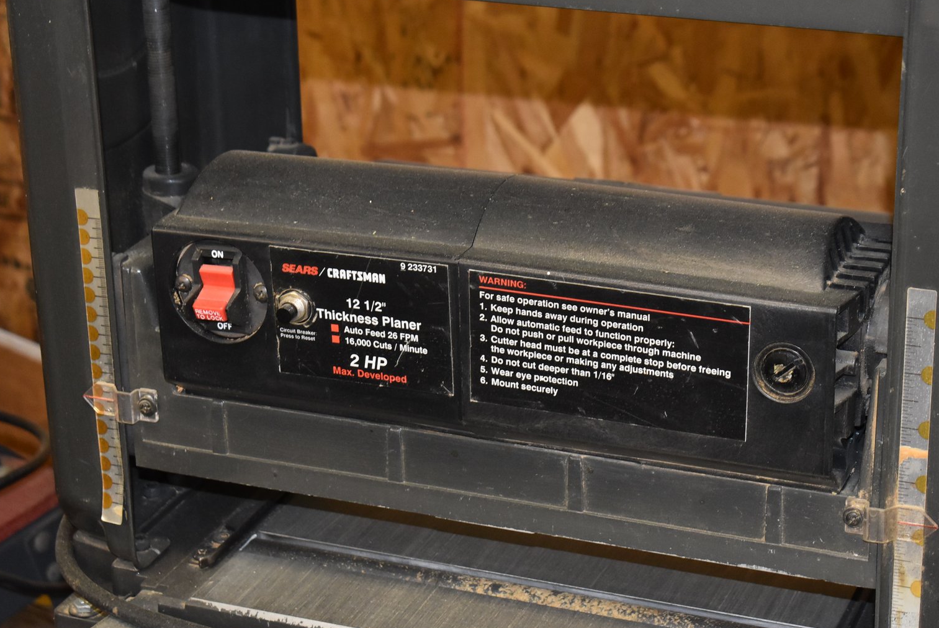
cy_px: 314
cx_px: 498
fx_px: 2417
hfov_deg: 22.0
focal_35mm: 93
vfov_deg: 14.8
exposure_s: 1/60
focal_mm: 55
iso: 1800
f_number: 5.6
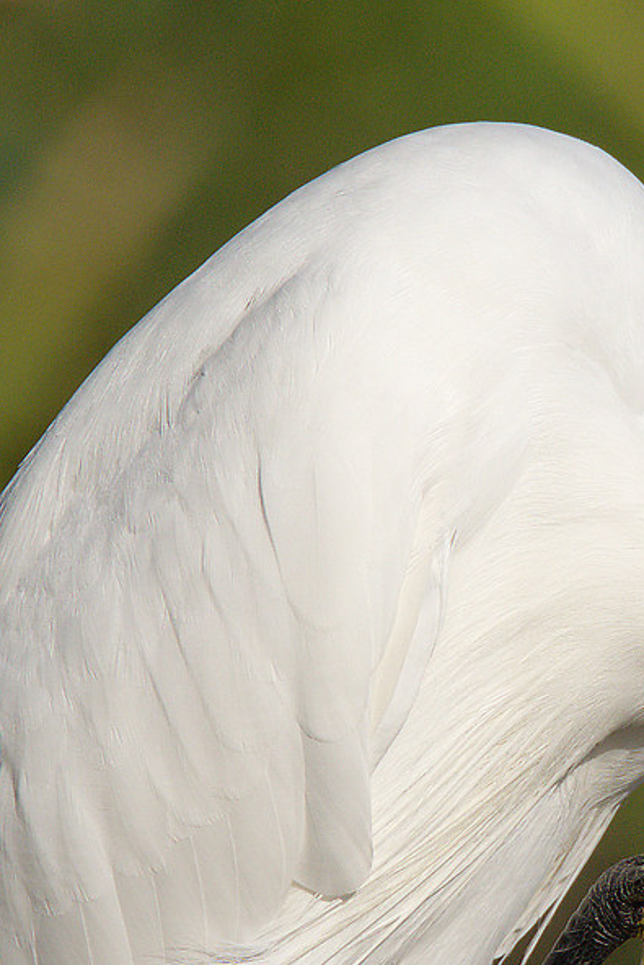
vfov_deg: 0.8
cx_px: 608
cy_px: 629
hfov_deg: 0.6
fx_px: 65215
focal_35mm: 2432
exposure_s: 1/2500
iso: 400
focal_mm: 600
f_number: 8
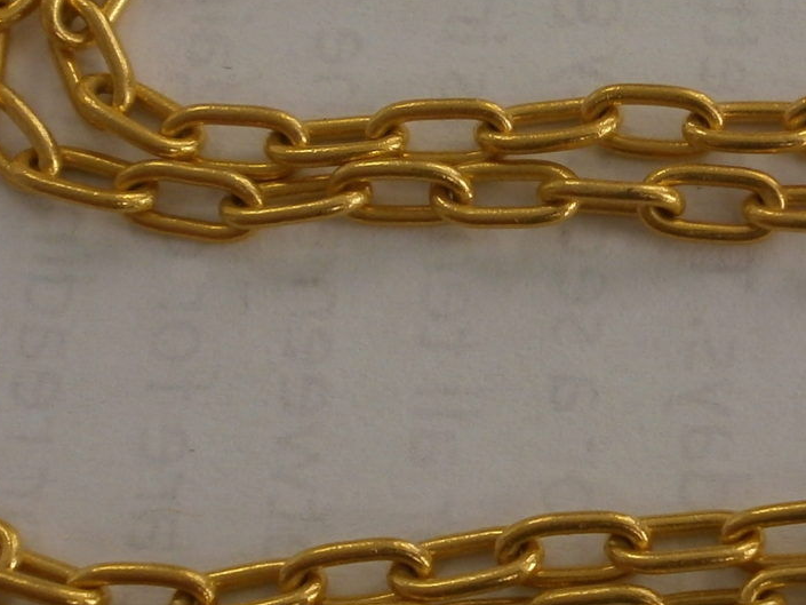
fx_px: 2166
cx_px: 825
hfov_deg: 20.3
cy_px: 231
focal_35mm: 93
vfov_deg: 15.9
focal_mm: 5.8
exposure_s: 1/80
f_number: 3.1
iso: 100
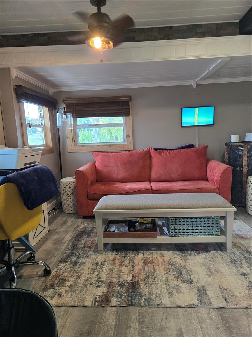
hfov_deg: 58.9
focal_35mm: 23
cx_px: 126
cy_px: 168
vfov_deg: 73.9
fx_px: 223
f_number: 1.8
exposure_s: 1/120
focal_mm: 5.4
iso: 320
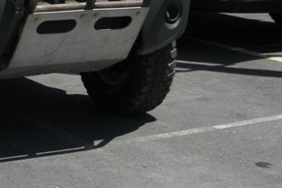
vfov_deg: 9.6
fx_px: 1097
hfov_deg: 14.4
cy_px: -72
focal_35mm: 140
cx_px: -2
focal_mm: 7.9
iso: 50
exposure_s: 1/265
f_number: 6.4
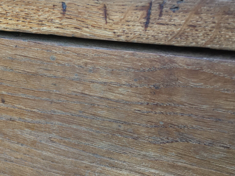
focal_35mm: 61
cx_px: 15
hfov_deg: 30.1
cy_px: 91
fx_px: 414
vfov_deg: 24.0
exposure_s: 1/100
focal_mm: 4.15
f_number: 2.2
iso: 32
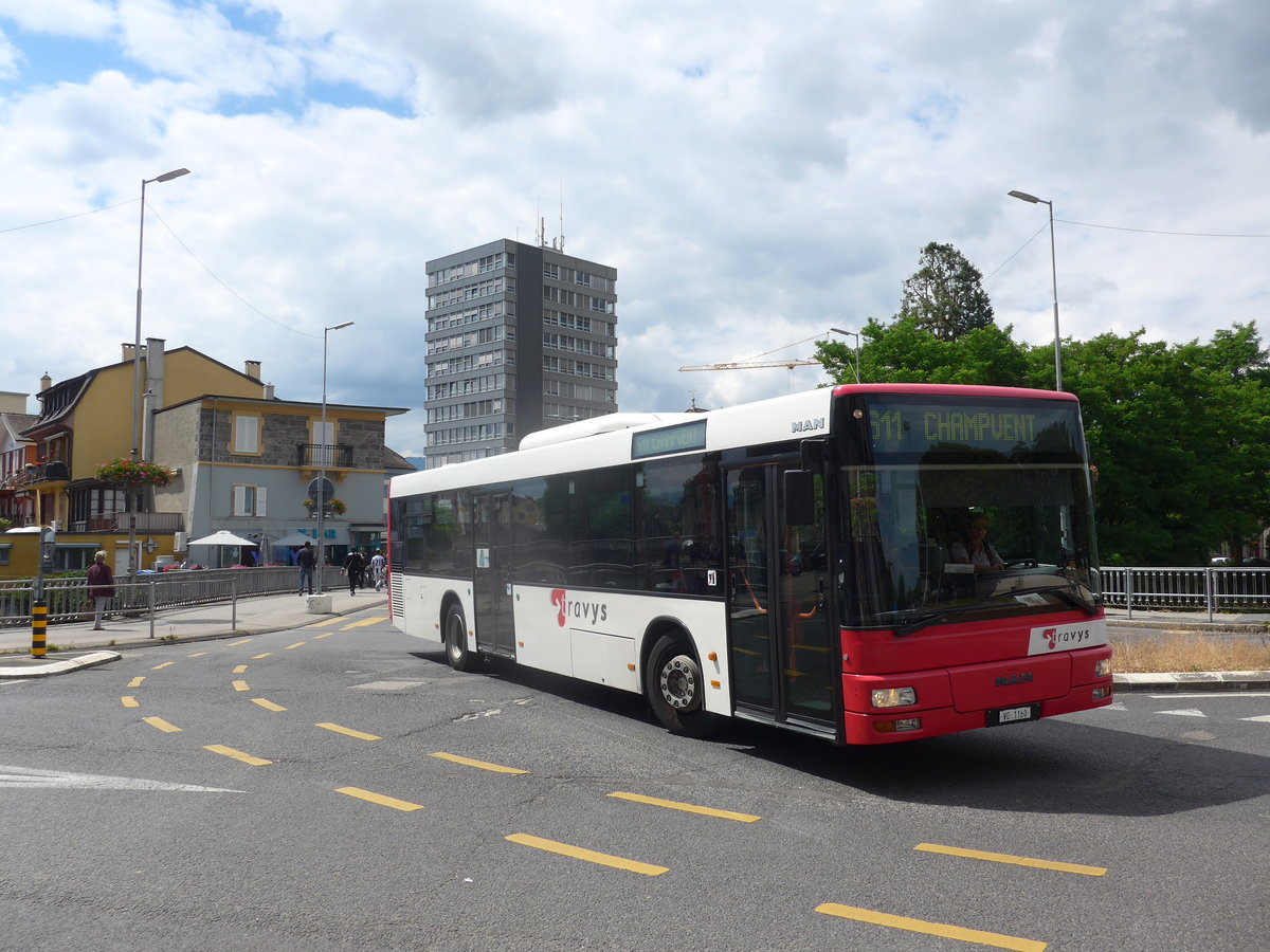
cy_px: 476
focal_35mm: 29
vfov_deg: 48.2
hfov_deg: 61.7
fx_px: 1064
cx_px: 635
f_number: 2.8
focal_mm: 6
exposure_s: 1/2000
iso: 80
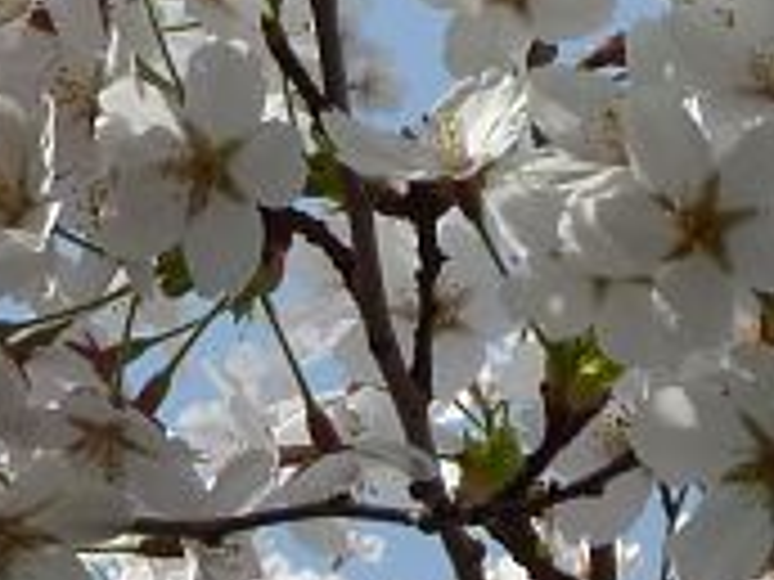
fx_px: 8921
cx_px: 216
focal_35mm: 399
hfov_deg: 5.0
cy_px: 1691
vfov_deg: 3.6
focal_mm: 11
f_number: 4.1
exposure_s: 1/400
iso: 80
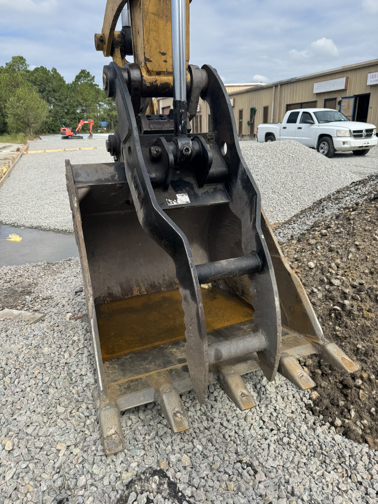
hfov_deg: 56.8
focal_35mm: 24
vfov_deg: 71.6
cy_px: 252
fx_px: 349
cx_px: 189
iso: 80
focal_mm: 6.76
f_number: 1.78
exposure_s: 1/2959
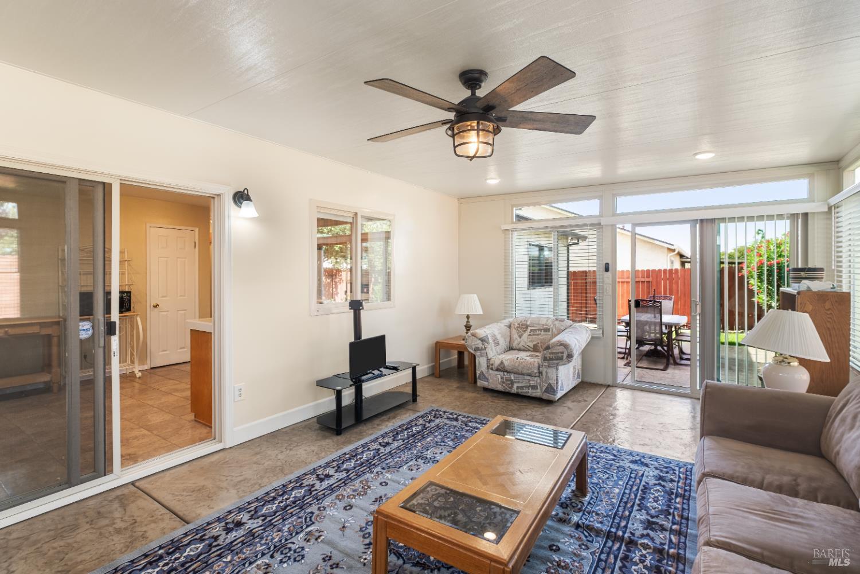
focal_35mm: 16
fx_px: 382
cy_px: 287
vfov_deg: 73.7
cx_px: 430
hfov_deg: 96.7
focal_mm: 10.5
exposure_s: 1/9
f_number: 5.6
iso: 160
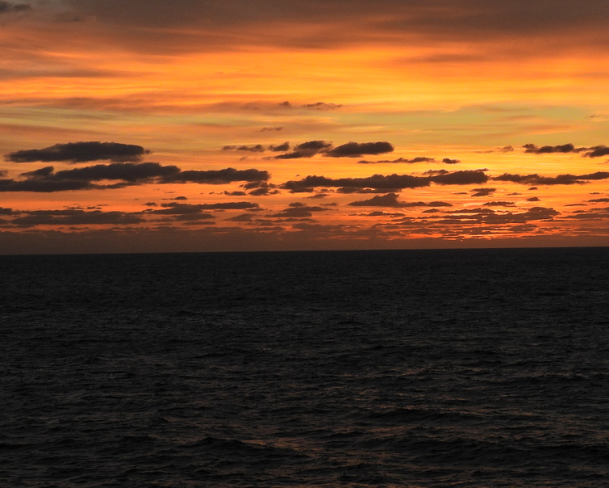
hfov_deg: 20.9
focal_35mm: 91
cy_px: 135
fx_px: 1640
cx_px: 427
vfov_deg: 16.8
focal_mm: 9.8
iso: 100
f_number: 3.5
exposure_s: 1/800
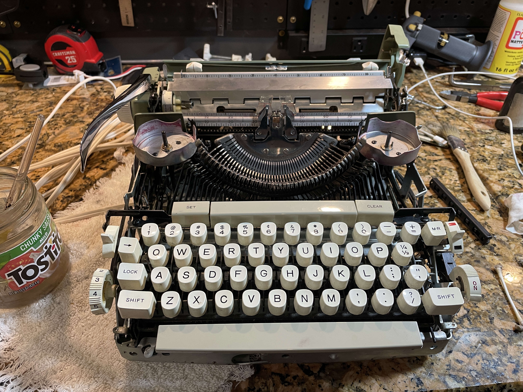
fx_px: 393
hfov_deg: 67.3
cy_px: 196
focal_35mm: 26
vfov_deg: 53.1
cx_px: 262
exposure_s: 1/60
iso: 100
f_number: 1.6
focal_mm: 4.2
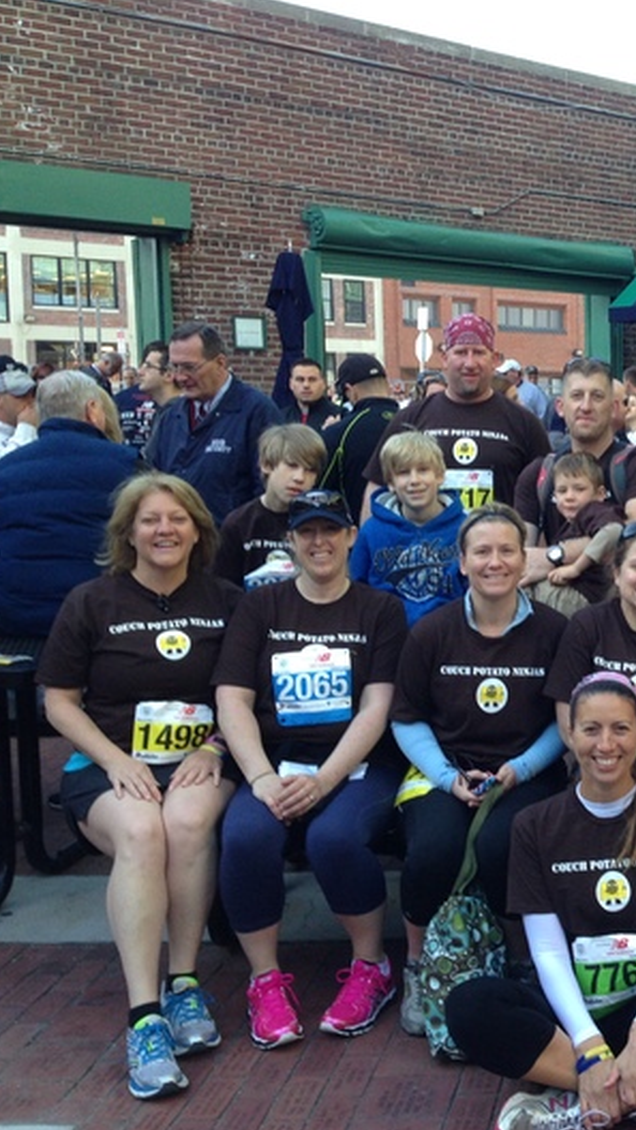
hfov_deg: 23.0
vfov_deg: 42.1
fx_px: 1469
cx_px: 705
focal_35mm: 49
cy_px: 563
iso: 64
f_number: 2.4
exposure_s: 1/120
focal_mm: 4.13
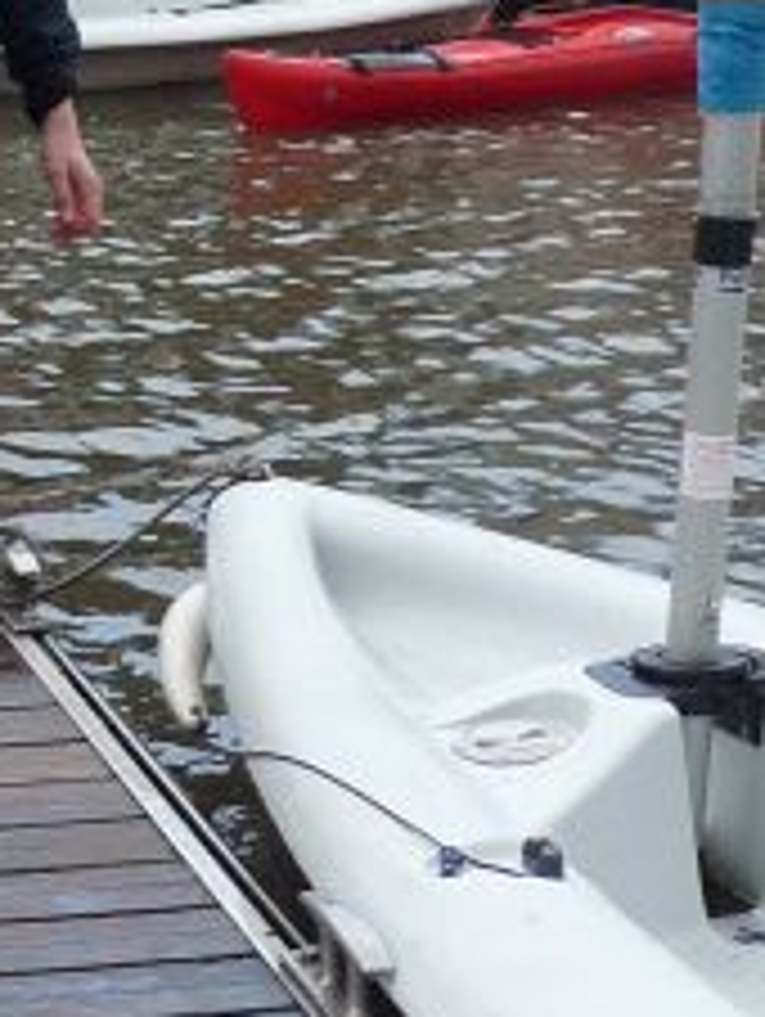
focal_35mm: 116
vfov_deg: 16.6
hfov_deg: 12.5
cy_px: 32
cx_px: -166
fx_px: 3412
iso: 100
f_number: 3.4
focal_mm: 5
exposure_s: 1/125
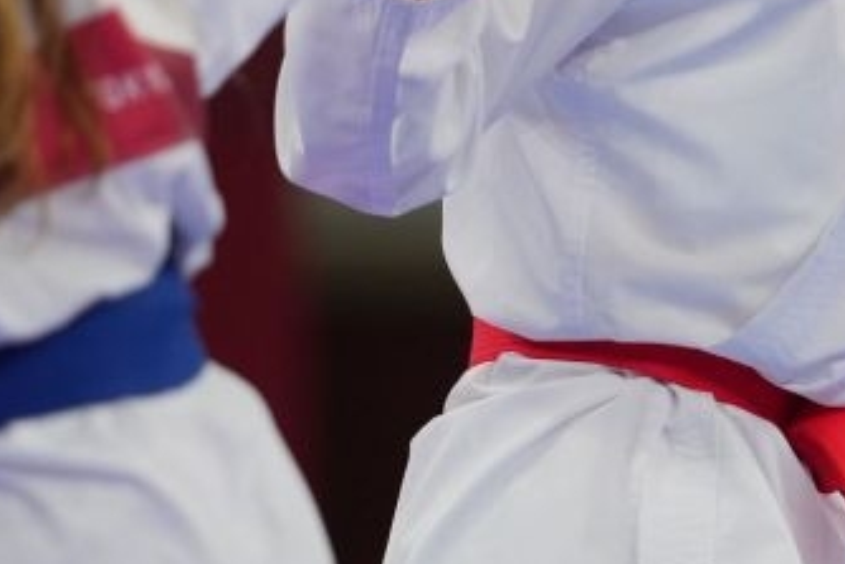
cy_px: 559
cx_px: 443
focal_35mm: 1077
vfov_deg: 1.3
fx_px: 25289
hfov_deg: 1.9
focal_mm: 200
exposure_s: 1/1000
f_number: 2.8
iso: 500
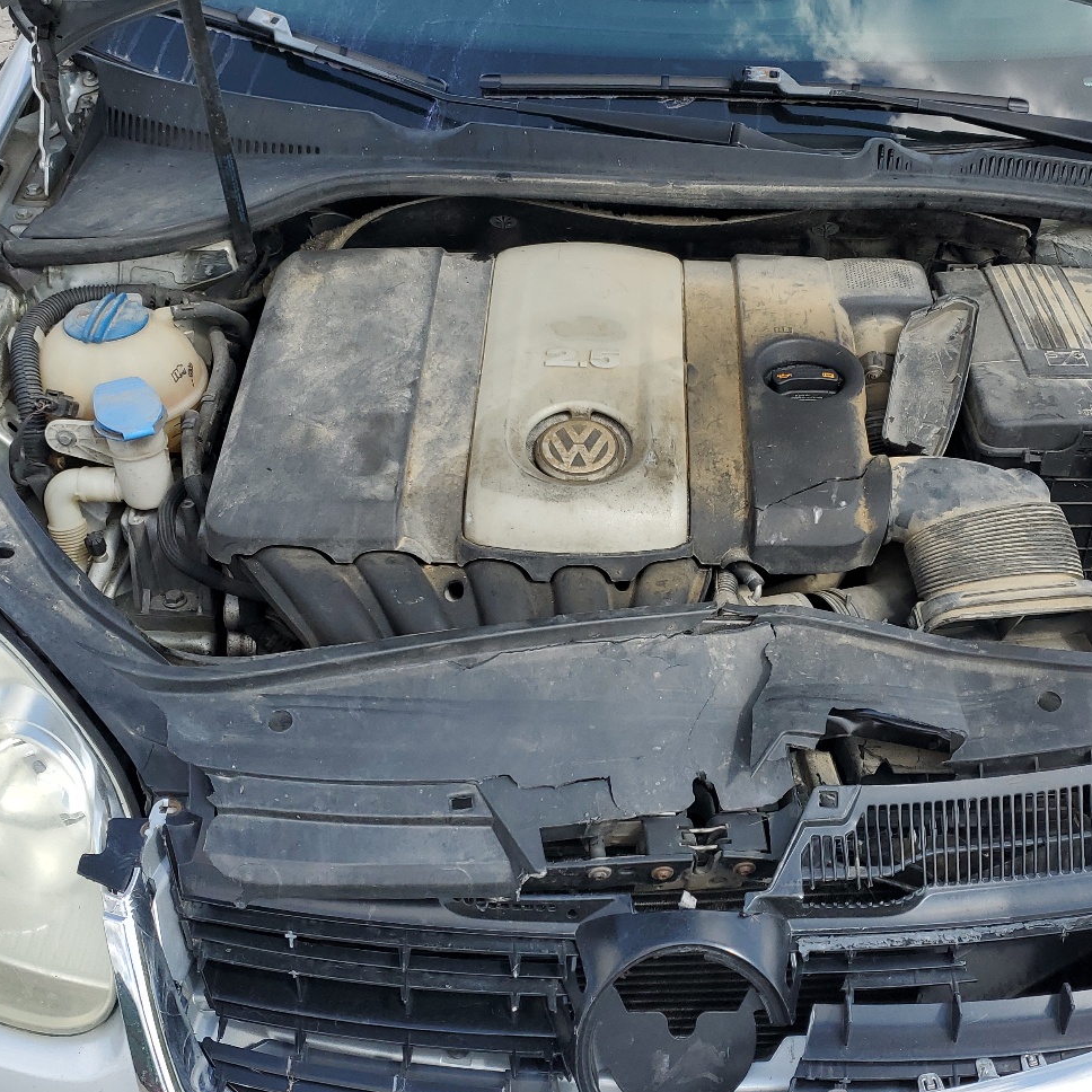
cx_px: 628
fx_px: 1356
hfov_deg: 43.7
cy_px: 549
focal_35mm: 38
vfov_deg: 43.9
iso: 50
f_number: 1.5
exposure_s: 1/1250
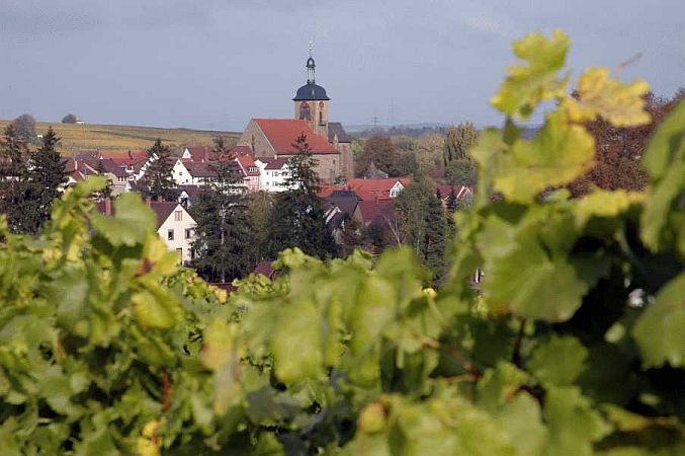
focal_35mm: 90
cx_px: 342
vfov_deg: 15.2
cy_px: 228
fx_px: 1711
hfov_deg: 22.6
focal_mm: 60
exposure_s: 1/320
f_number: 9
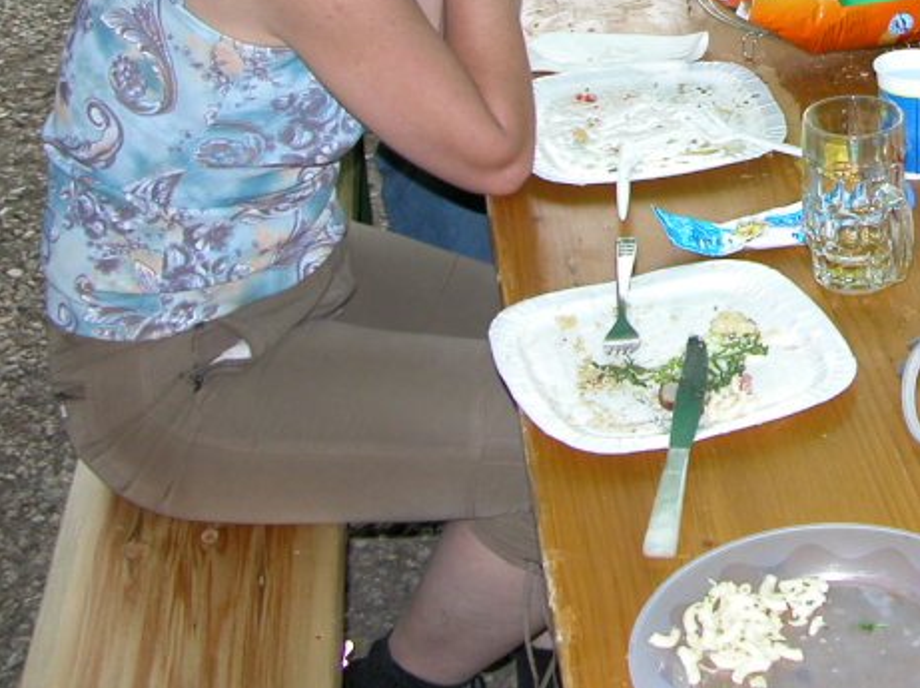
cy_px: -32
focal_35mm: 76
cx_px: 962
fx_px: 2018
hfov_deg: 24.3
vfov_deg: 18.7
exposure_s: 1/30
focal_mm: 8.9
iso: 100
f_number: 2.8
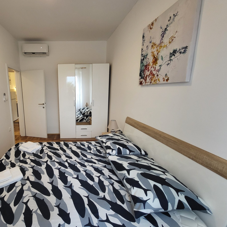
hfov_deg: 84.1
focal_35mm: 16
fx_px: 119
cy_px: 112
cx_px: 74
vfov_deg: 87.4
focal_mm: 1.74
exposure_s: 1/50
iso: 250
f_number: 2.2
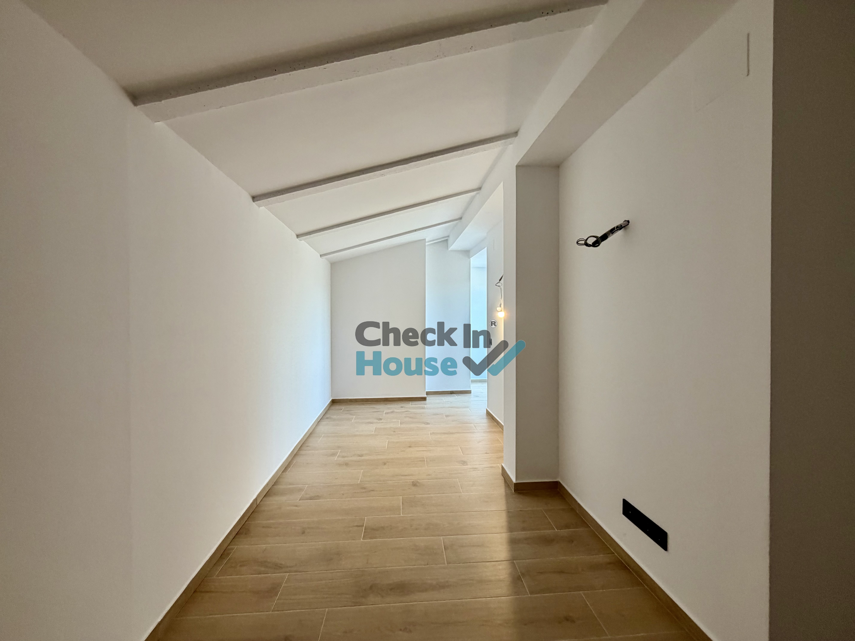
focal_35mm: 14
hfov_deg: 102.1
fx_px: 346
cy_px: 320
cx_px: 428
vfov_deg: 85.7
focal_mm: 2.22
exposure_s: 1/100
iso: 200
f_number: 2.2
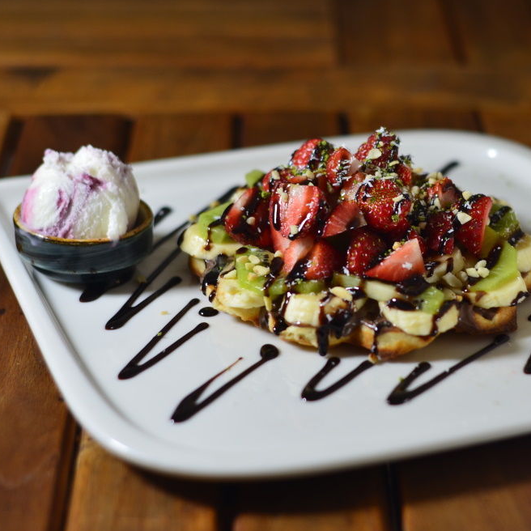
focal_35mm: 97
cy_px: 266
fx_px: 1683
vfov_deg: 17.9
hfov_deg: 17.8
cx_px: 394
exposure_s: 1/180
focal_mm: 50
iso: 280
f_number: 2.4
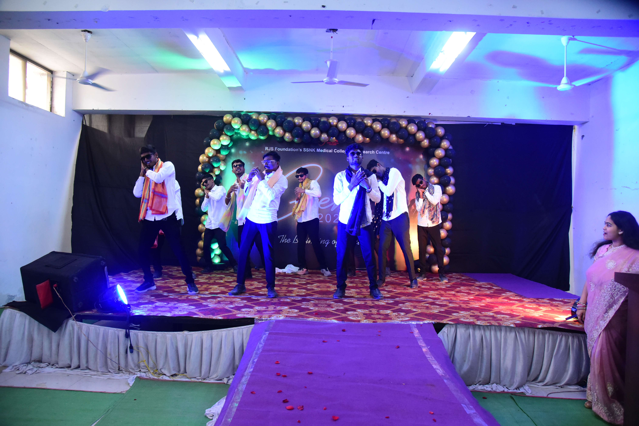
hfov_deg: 73.7
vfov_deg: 53.2
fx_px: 426
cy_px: 213
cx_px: 320
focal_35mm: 24
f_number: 4.5
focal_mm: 24
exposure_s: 1/125
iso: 5000
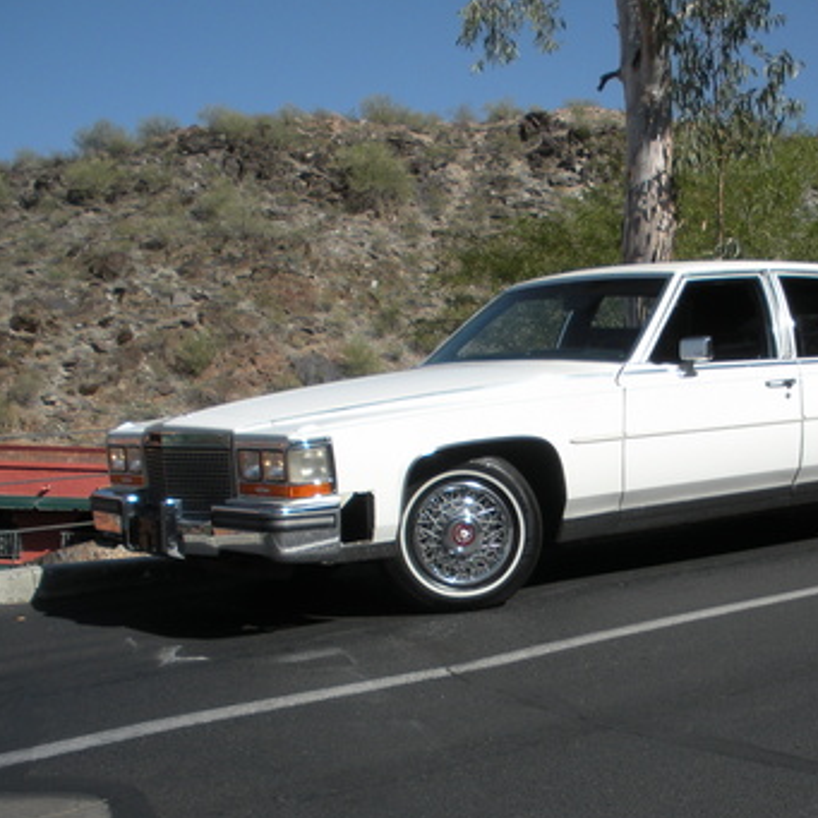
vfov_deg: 29.4
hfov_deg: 29.2
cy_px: 506
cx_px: 600
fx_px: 1551
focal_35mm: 58
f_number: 3.5
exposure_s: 1/1010
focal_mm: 6.3
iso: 64
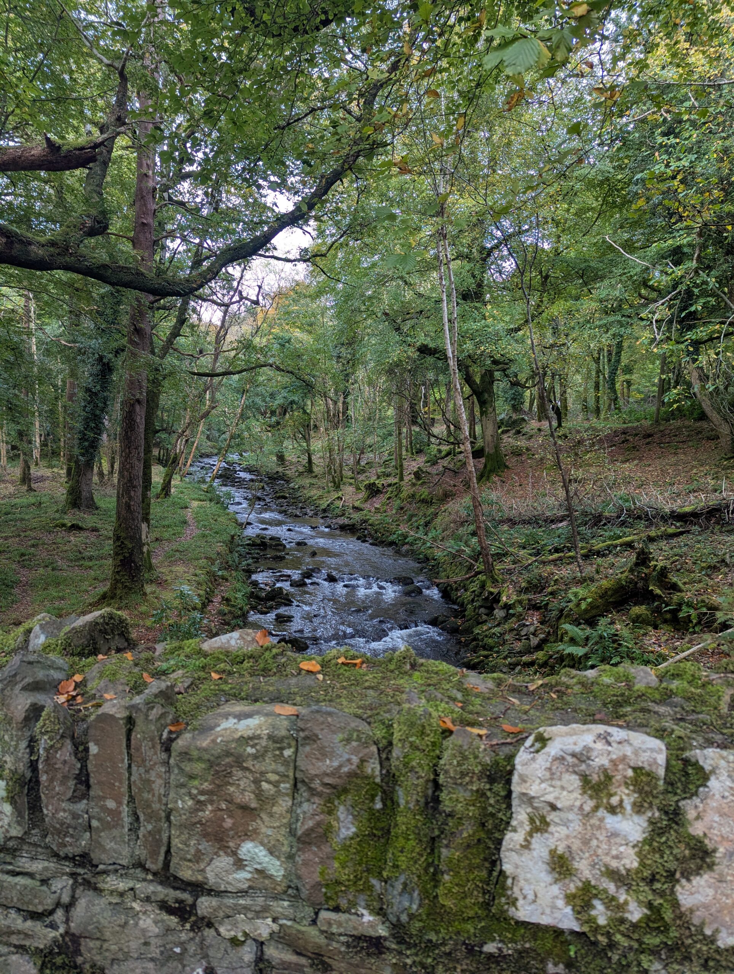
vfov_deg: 71.5
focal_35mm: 24
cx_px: 367
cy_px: 487
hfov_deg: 56.9
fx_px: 677
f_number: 1.85
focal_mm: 6.81
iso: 64
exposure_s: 1/84.4
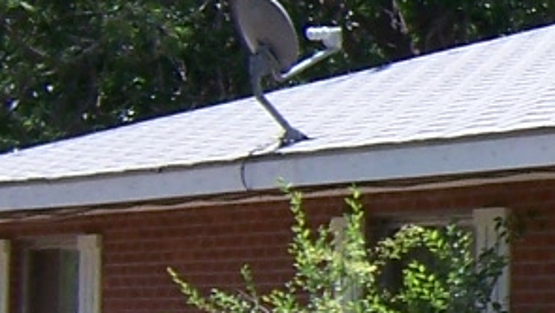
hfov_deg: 10.4
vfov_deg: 6.4
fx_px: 2782
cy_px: 202
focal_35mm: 189
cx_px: 1134
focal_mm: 5.5
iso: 80
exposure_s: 1/500
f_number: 3.4
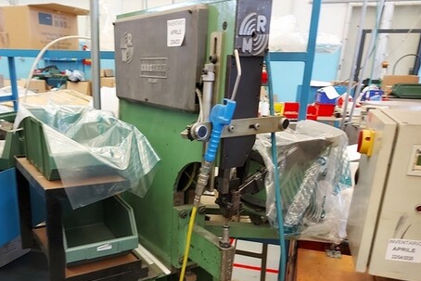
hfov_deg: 56.7
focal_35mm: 33
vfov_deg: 39.1
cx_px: 167
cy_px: 204
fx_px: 386
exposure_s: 1/24
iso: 200
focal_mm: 5.23
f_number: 1.8
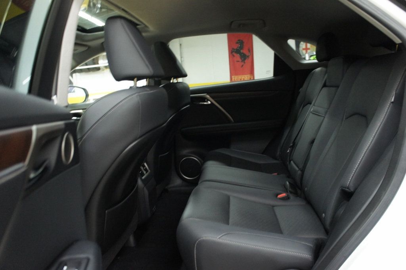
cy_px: 135
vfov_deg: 47.9
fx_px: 304
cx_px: 203
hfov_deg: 67.4
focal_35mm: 27
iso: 1600
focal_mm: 18
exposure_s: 1/25
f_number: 3.5
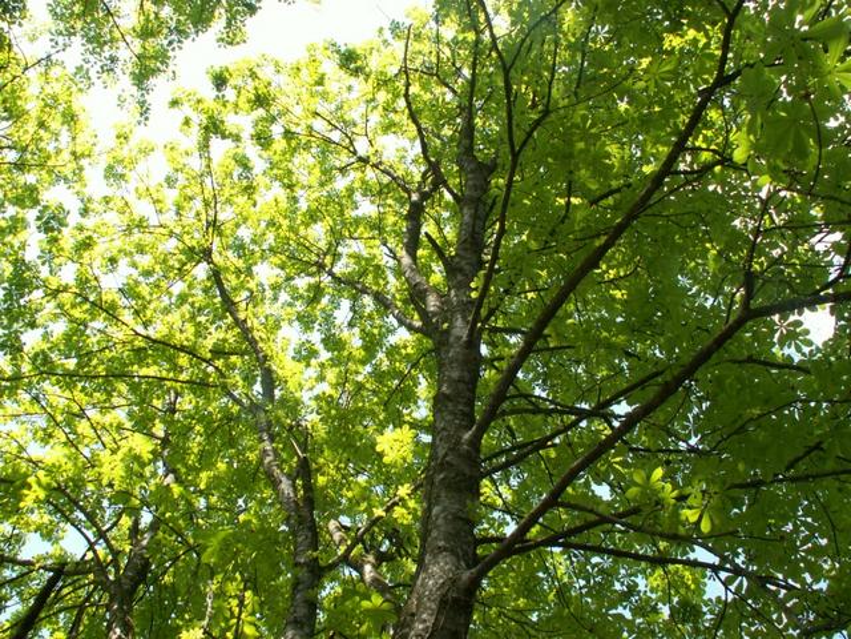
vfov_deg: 40.7
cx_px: 426
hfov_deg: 52.6
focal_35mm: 35
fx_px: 860
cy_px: 320
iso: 50
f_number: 4
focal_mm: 5.86
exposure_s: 1/100
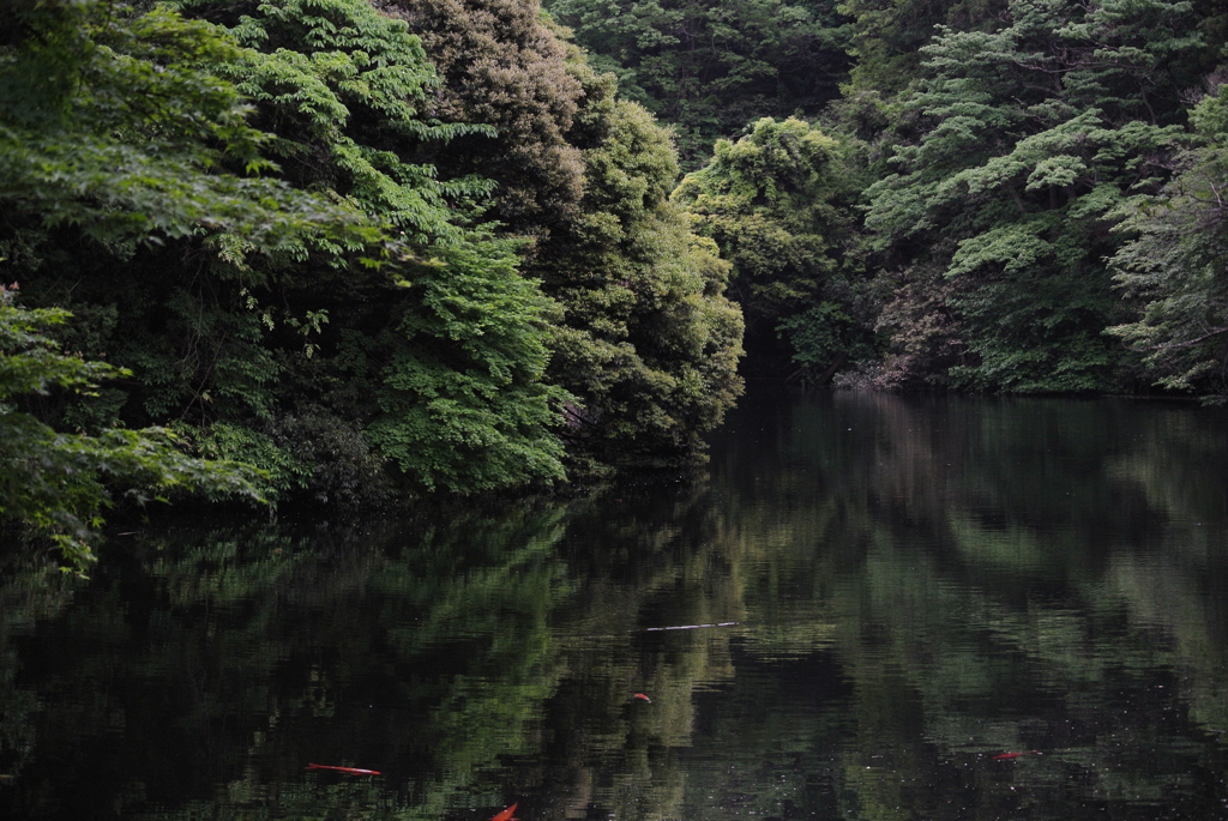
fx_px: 2766
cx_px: 614
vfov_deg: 16.9
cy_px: 410
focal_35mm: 81
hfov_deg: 25.0
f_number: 3.8
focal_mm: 30
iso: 160
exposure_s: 1/250
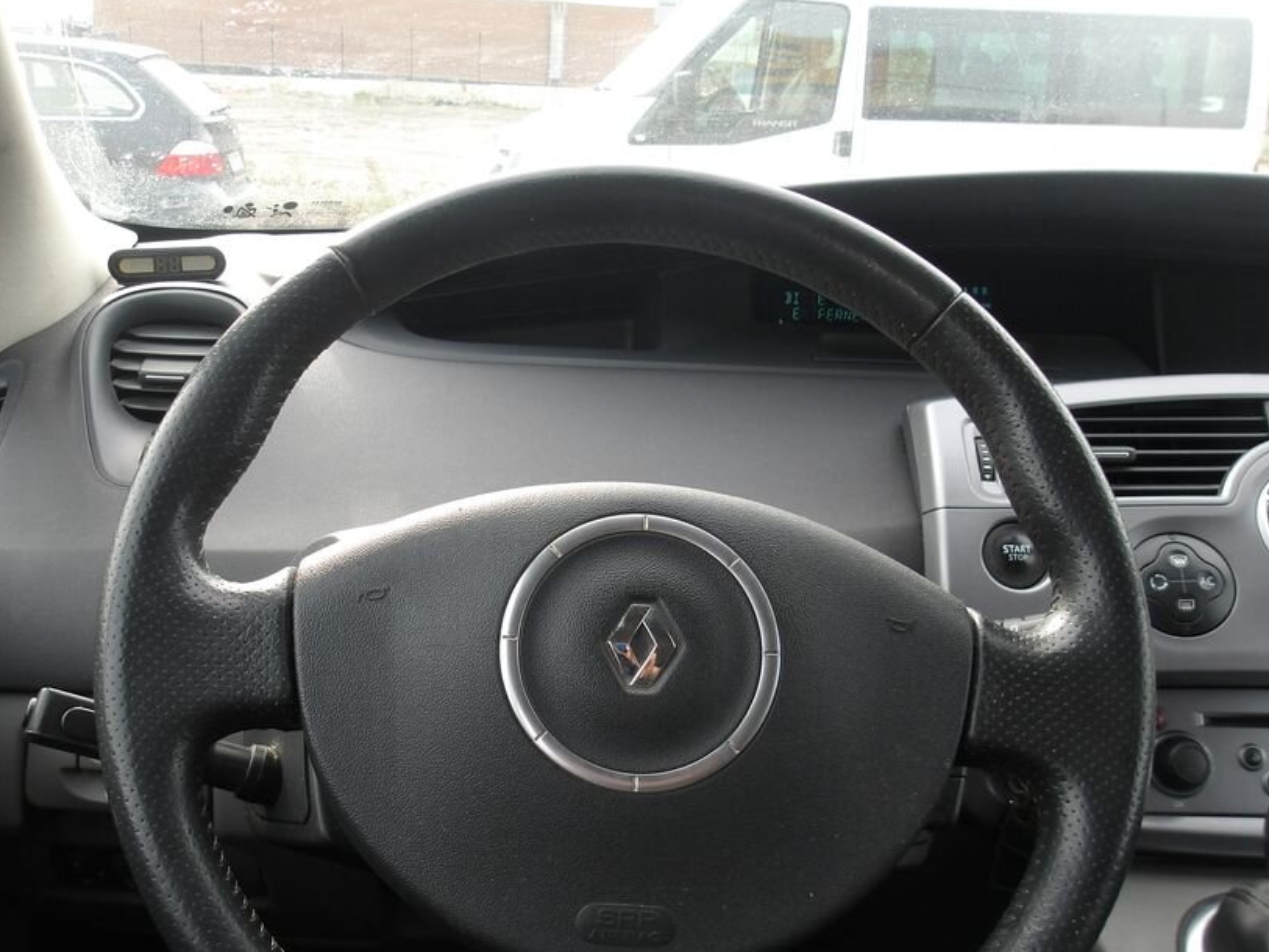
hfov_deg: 53.8
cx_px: 568
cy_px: 581
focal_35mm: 34
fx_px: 1247
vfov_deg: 41.6
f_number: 3
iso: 100
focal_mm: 4.9
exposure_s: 1/110
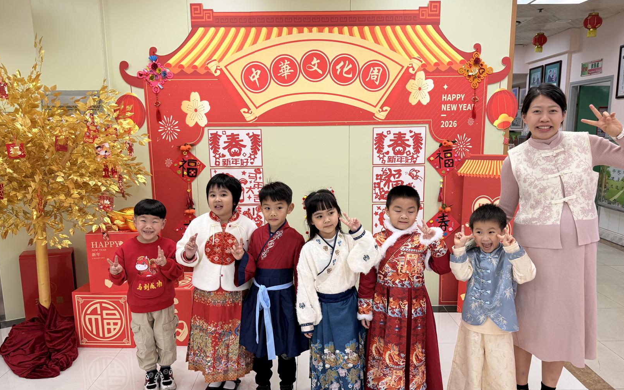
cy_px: 208
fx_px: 459
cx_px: 315
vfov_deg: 46.0
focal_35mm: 27
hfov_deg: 68.4
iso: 80
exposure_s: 1/100
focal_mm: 6.76
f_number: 1.78
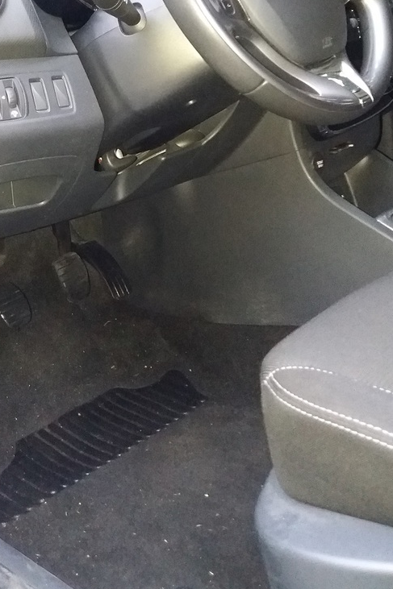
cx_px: 104
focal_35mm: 51
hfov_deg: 26.2
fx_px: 835
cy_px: 95
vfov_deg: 37.1
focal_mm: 3.7
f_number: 1.9
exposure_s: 1/15
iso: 500
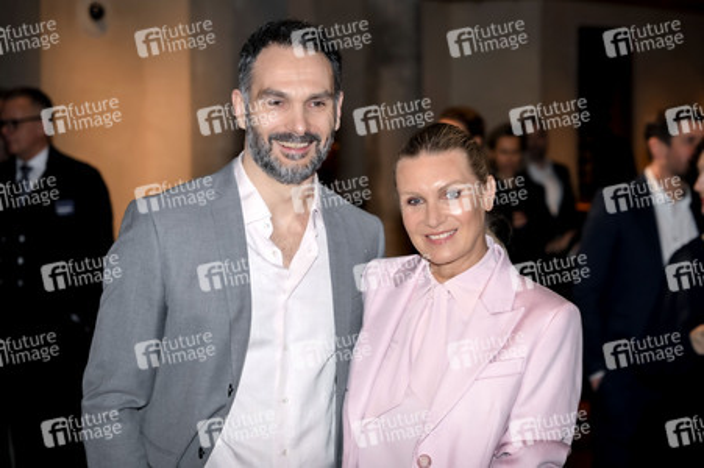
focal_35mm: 71
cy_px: 234
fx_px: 1387
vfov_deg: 19.2
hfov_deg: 28.5
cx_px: 352
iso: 500
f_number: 3.5
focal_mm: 71
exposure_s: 1/200
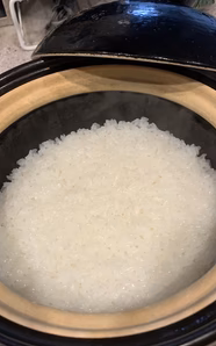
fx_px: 349
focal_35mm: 37
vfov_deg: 52.8
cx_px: 100
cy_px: 176
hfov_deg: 34.4
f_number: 1.8
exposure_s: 1/60
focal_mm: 4.25
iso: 160
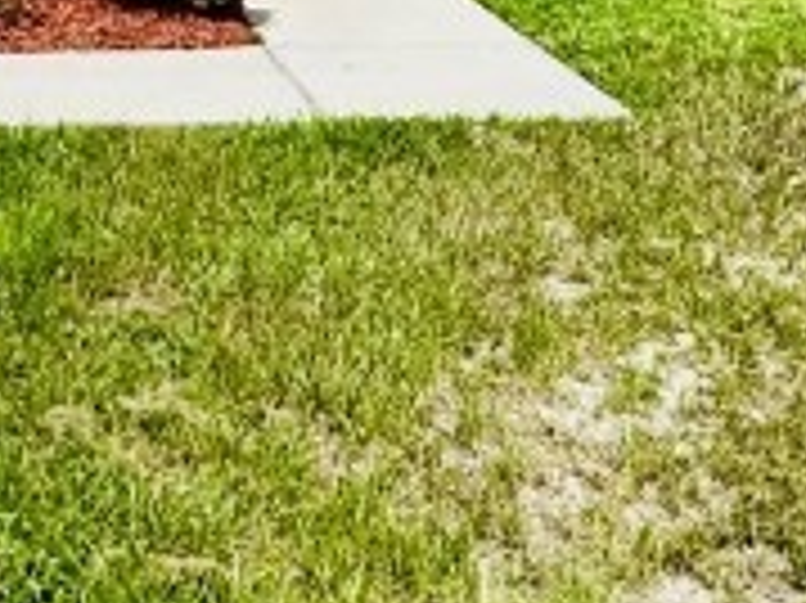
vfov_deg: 16.4
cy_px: -369
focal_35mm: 80
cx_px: -68
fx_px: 1861
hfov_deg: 23.1
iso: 50
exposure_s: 1/2028
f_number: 2.2
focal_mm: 2.22
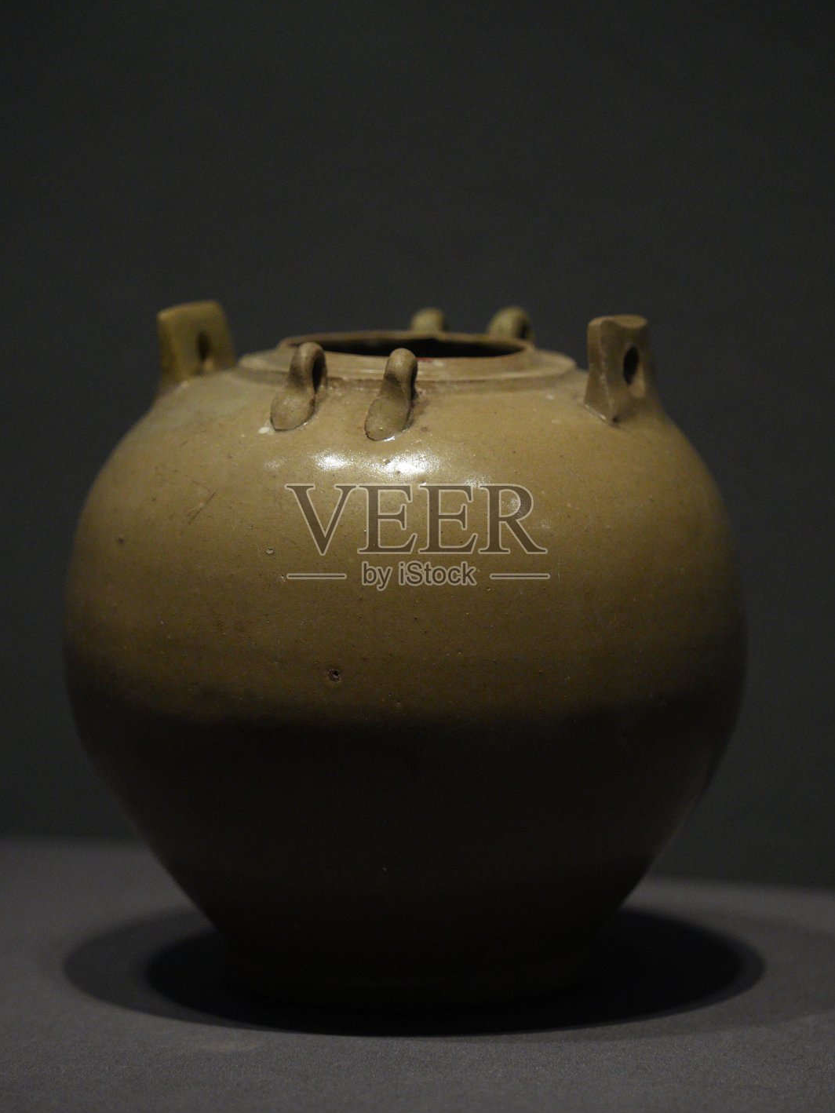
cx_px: 418
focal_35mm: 166
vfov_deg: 11.9
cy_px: 538
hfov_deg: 8.9
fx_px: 5337
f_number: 5.6
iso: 8000
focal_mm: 153
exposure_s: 1/160
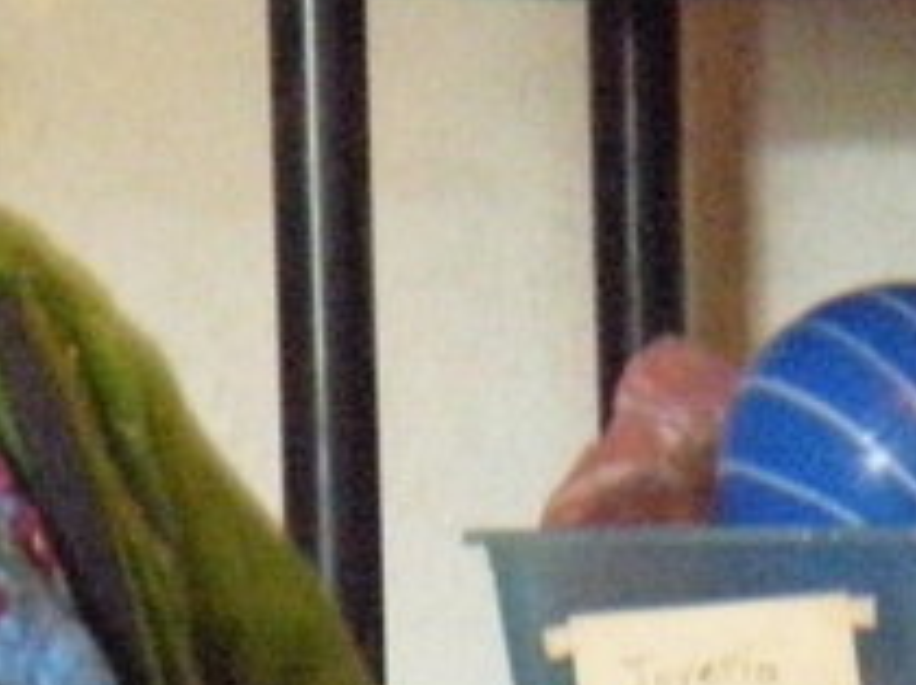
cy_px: 820
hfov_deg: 3.9
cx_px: -9
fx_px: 13295
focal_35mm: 503
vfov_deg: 2.9
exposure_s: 1/8.7
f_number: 4.8
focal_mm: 17.1
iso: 775
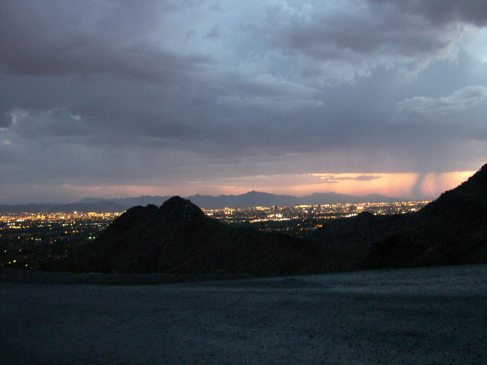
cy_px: 182
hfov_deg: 49.0
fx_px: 535
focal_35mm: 38
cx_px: 244
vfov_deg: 37.7
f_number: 2.8
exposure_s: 1/3.7
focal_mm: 8
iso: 400
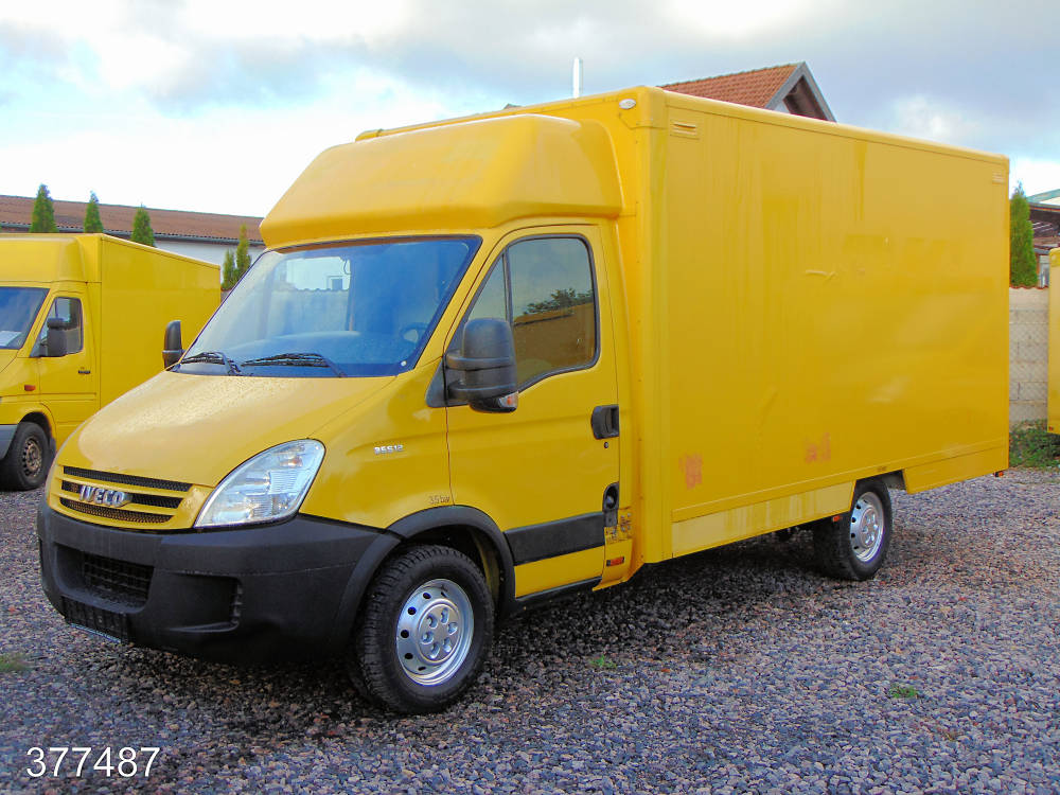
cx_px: 530
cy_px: 398
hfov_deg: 44.8
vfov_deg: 34.3
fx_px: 1286
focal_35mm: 42
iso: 80
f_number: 3.3
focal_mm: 7.6
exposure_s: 1/250
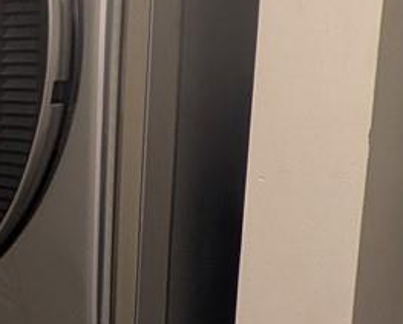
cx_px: -41
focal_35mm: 83
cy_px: 269
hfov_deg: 21.8
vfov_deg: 18.3
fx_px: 991
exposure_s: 1/25
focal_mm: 1.83
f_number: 2.2
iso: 99
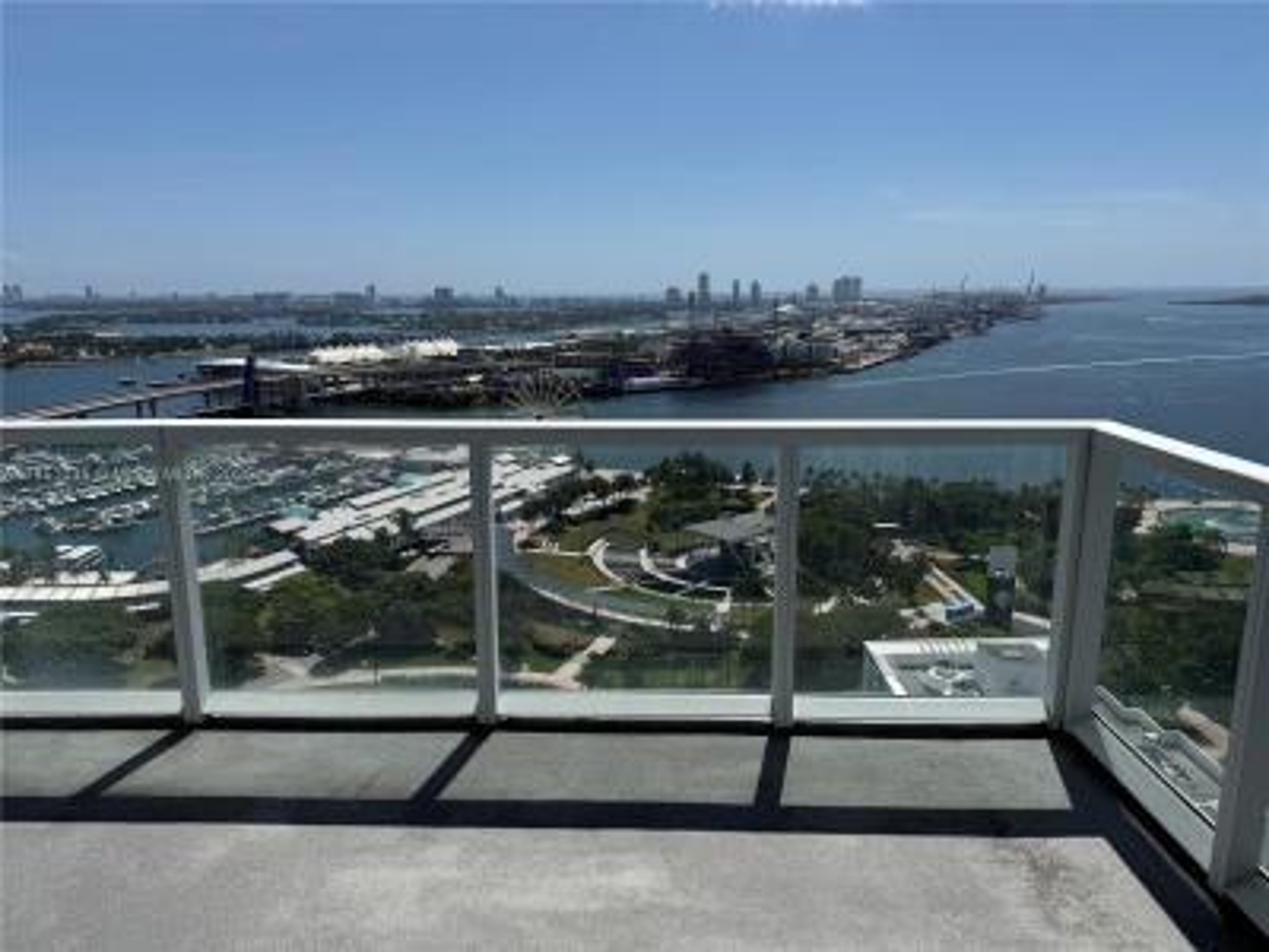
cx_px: 634
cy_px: 476
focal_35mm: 24
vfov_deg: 56.8
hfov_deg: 71.6
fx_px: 880
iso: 80
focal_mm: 6.76
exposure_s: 1/9091
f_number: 1.78
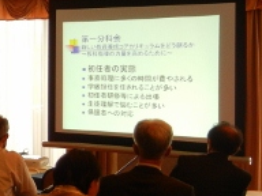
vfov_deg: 14.8
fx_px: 757
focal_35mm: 100
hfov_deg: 17.3
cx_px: -157
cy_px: 64
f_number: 3.5
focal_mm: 5.4
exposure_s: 1/30
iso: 195
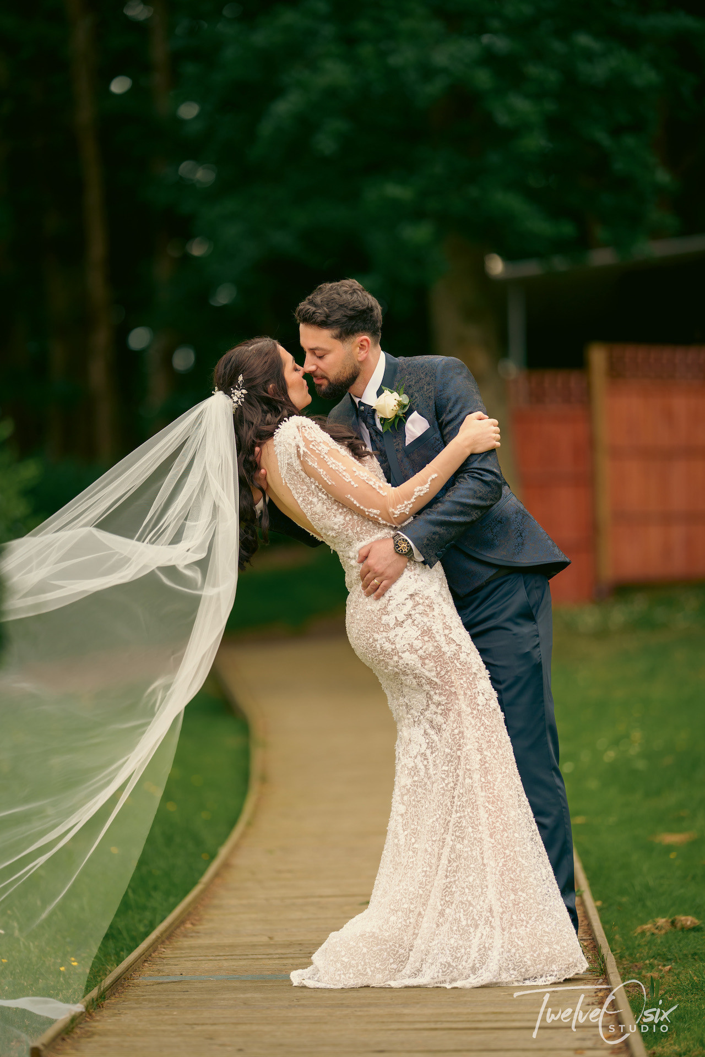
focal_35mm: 135
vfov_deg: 15.2
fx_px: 3965
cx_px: 352
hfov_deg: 10.2
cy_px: 528
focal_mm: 135
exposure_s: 1/640
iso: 100
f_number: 1.8
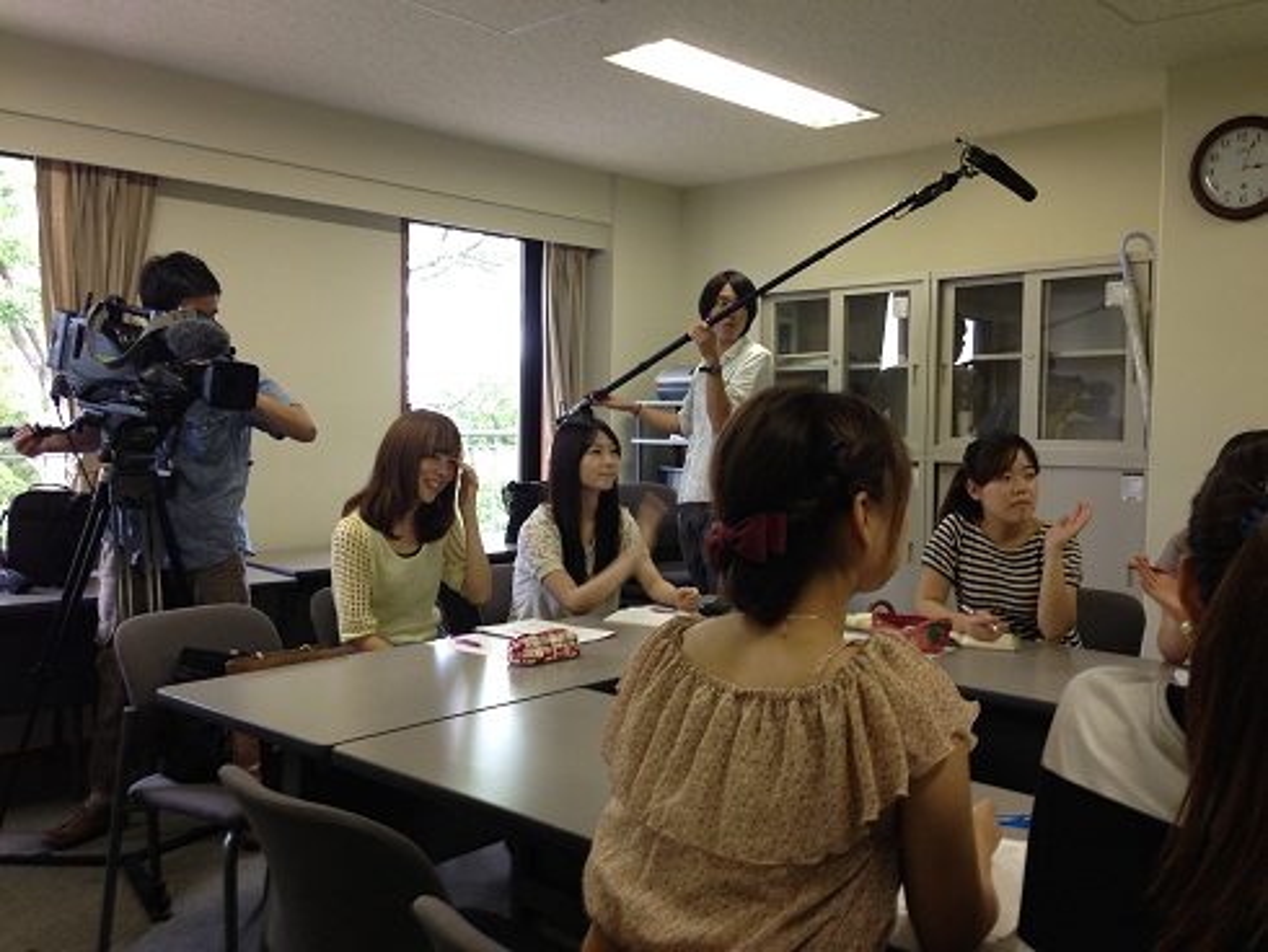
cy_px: 476
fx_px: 1209
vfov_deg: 43.0
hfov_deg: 55.3
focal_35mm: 33
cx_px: 634
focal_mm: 4.13
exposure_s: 1/20
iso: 64
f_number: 2.4
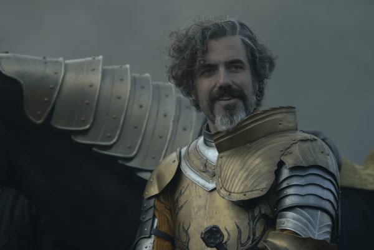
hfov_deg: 10.3
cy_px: 125
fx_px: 2078
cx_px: 187
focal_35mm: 200
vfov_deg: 6.9
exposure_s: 1/500
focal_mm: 200
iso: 1250
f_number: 5
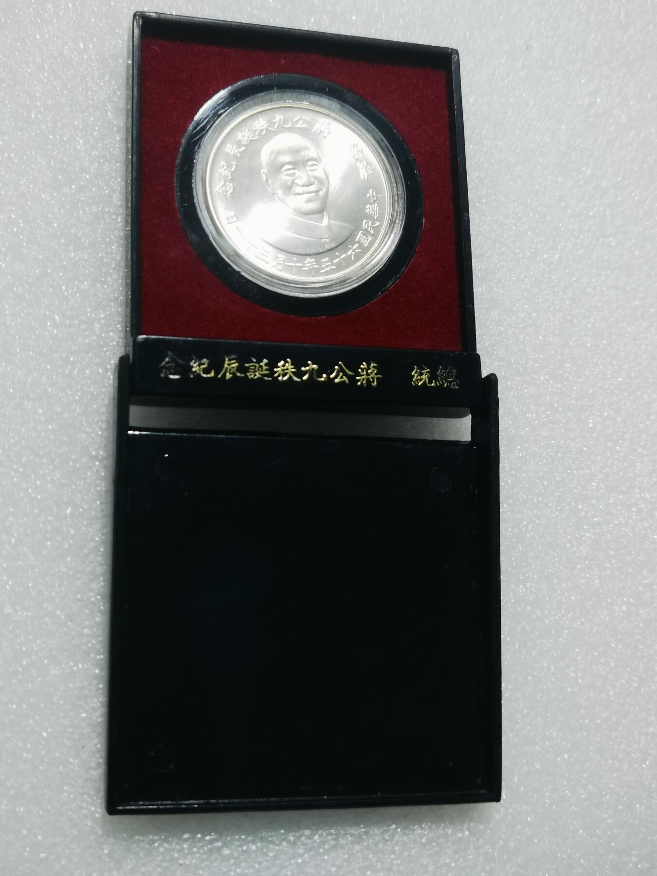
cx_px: 328
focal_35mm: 46
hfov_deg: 31.5
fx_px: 1164
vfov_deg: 41.2
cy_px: 438
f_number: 1.9
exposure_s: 1/100
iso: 80
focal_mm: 6.67
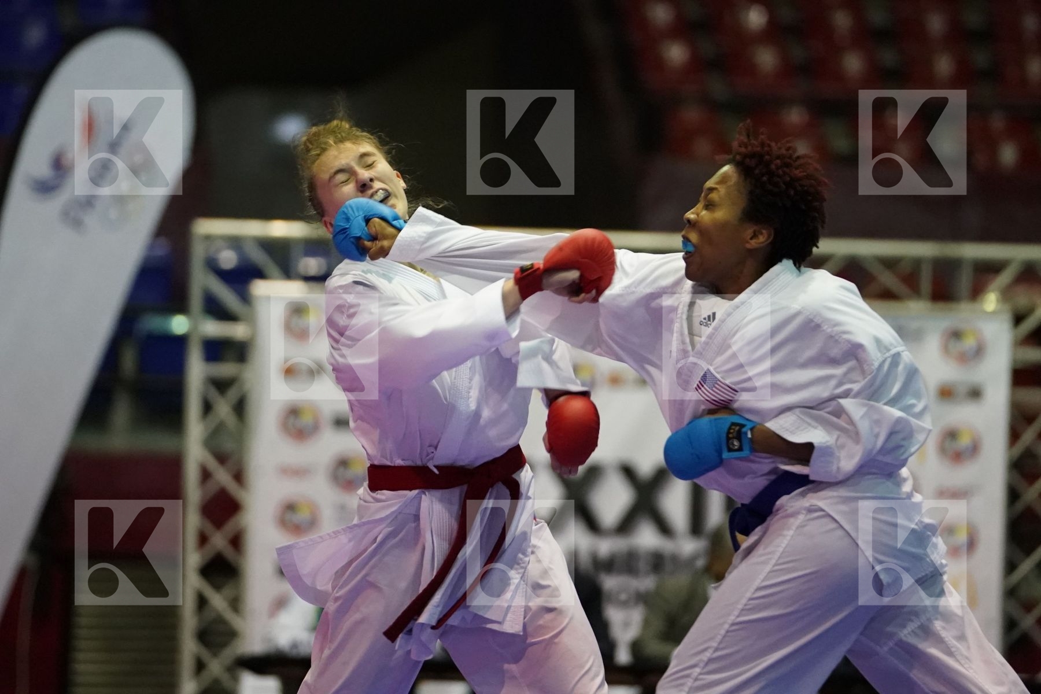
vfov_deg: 5.4
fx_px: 7402
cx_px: 520
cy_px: 347
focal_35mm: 256
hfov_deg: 8.0
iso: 6400
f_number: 2.8
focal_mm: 171
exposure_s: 1/800
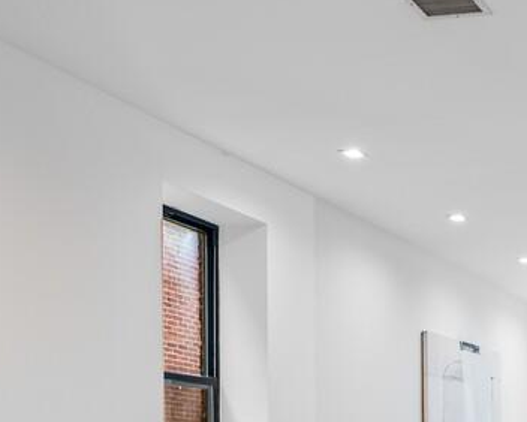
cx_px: 717
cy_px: 443
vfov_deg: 21.6
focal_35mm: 68
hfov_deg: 24.0
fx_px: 1055
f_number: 7.1
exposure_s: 1/2.5
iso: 200
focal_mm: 16.9
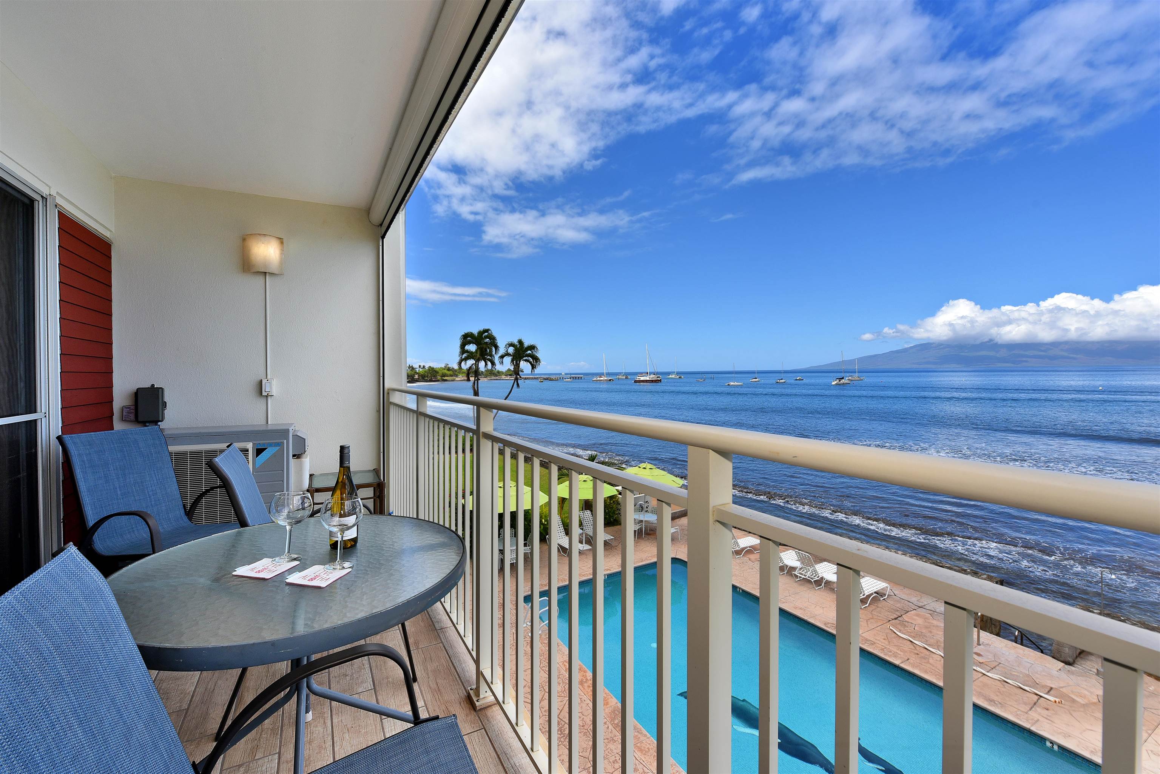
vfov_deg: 81.2
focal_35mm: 14
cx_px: 580
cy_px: 387
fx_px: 451
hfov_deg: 104.2
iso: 160
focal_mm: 14
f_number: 16
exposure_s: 1/20
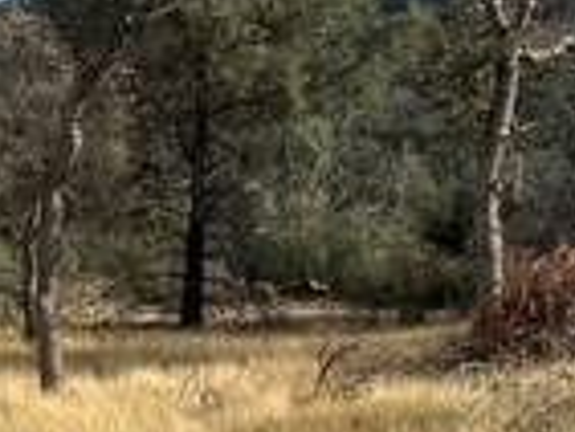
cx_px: 82
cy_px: 179
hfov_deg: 16.5
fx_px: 1962
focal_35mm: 118
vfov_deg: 12.6
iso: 50
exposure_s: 1/3413
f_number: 1.6
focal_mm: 5.1
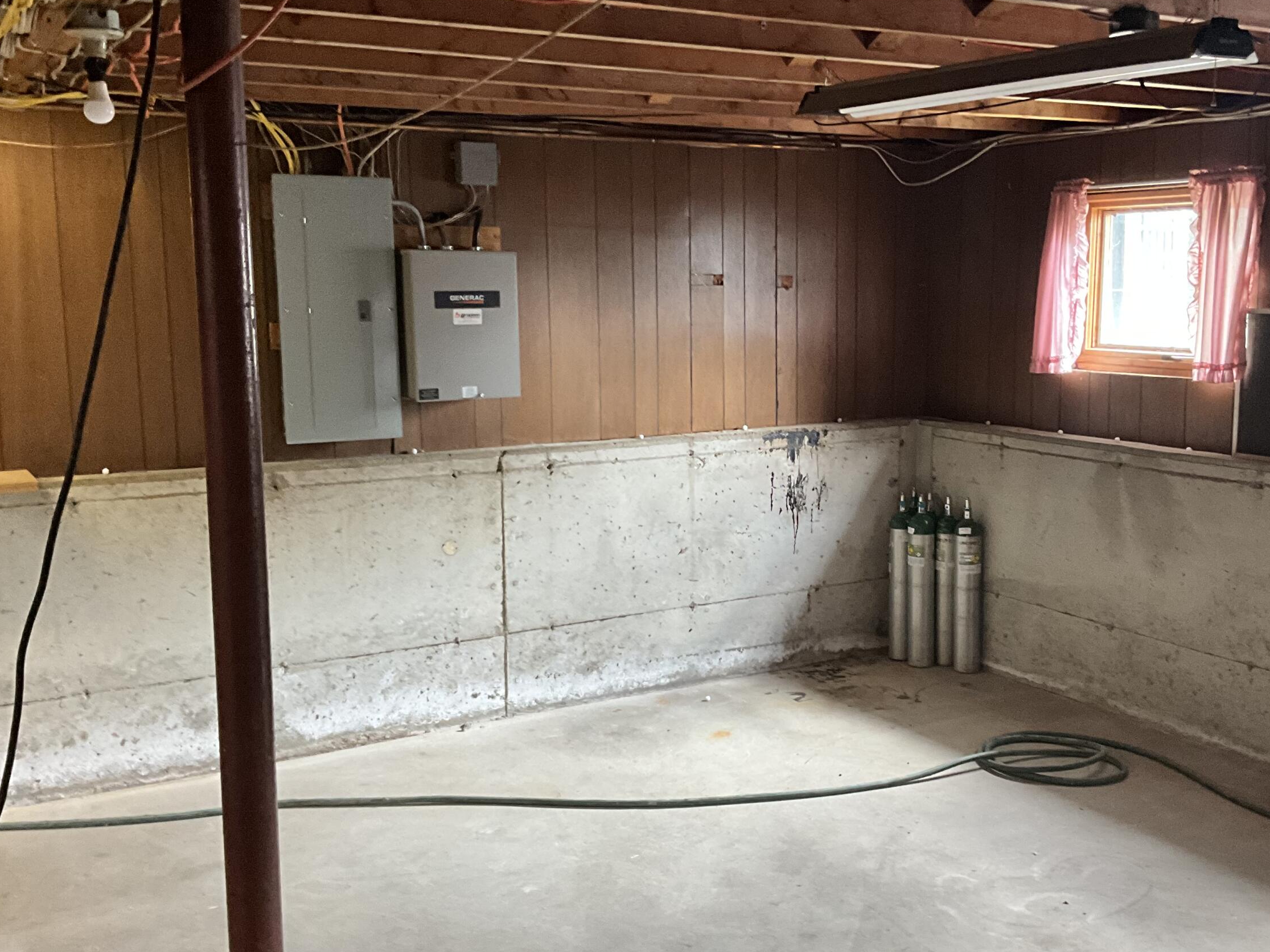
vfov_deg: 36.8
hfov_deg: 47.7
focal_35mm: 39
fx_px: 1431
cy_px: 477
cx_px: 739
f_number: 1.8
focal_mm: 3
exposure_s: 1/60
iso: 160
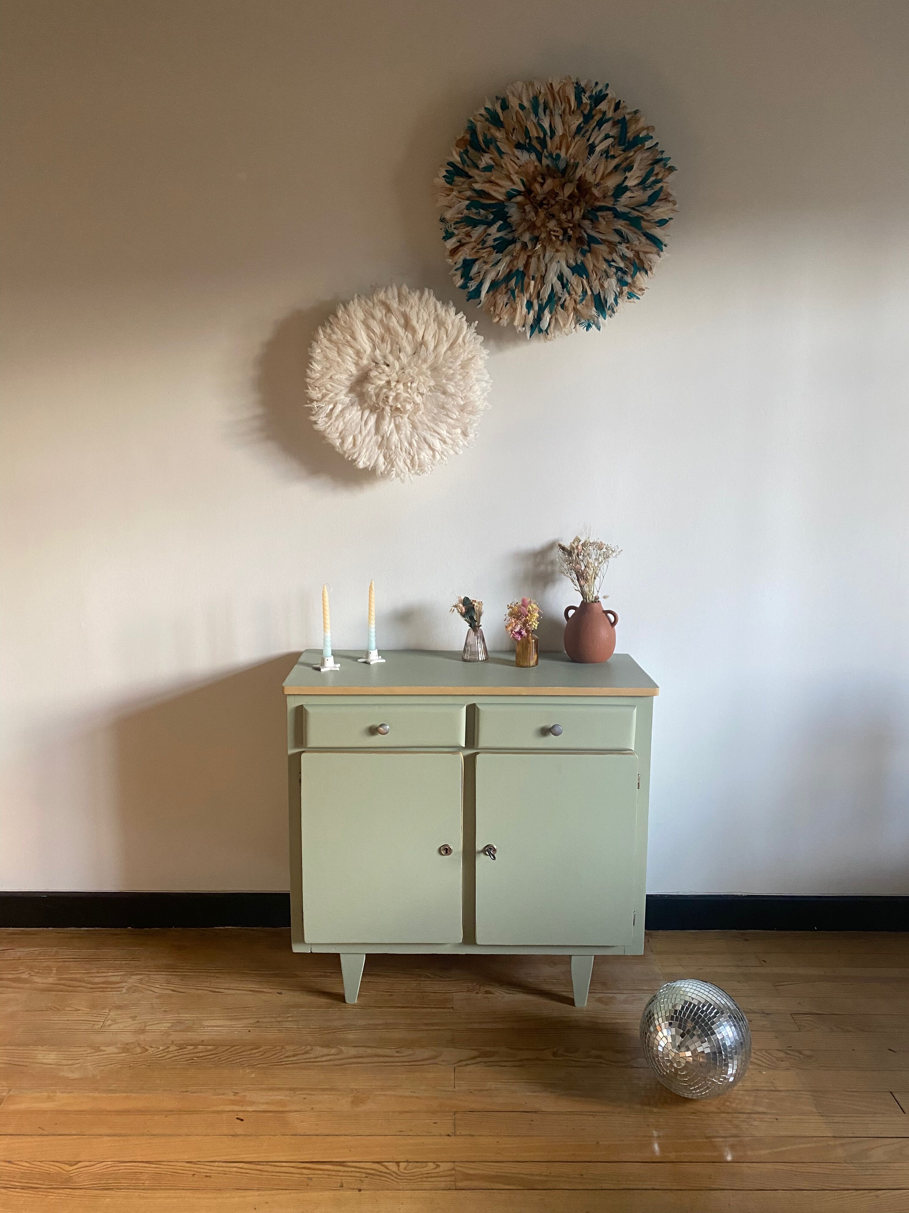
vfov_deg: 67.3
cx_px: 454
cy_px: 606
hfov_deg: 53.1
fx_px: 910
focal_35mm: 26
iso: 160
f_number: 1.8
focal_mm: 4.25
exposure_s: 1/60
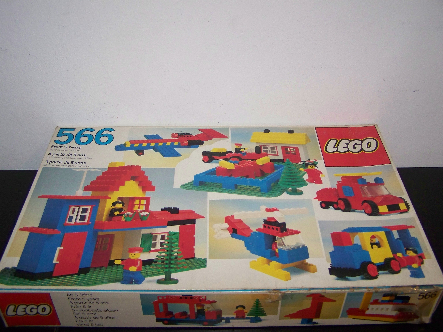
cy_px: 166
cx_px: 222
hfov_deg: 49.0
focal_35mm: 38
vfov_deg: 37.7
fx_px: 486
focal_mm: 6.3
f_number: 2.8
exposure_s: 1/30
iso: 200
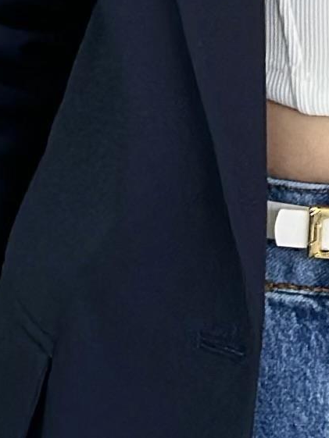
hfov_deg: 4.3
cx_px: 572
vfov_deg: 5.7
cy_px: -183
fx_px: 4370
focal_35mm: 345
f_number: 1.78
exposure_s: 1/100
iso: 80
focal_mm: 6.86
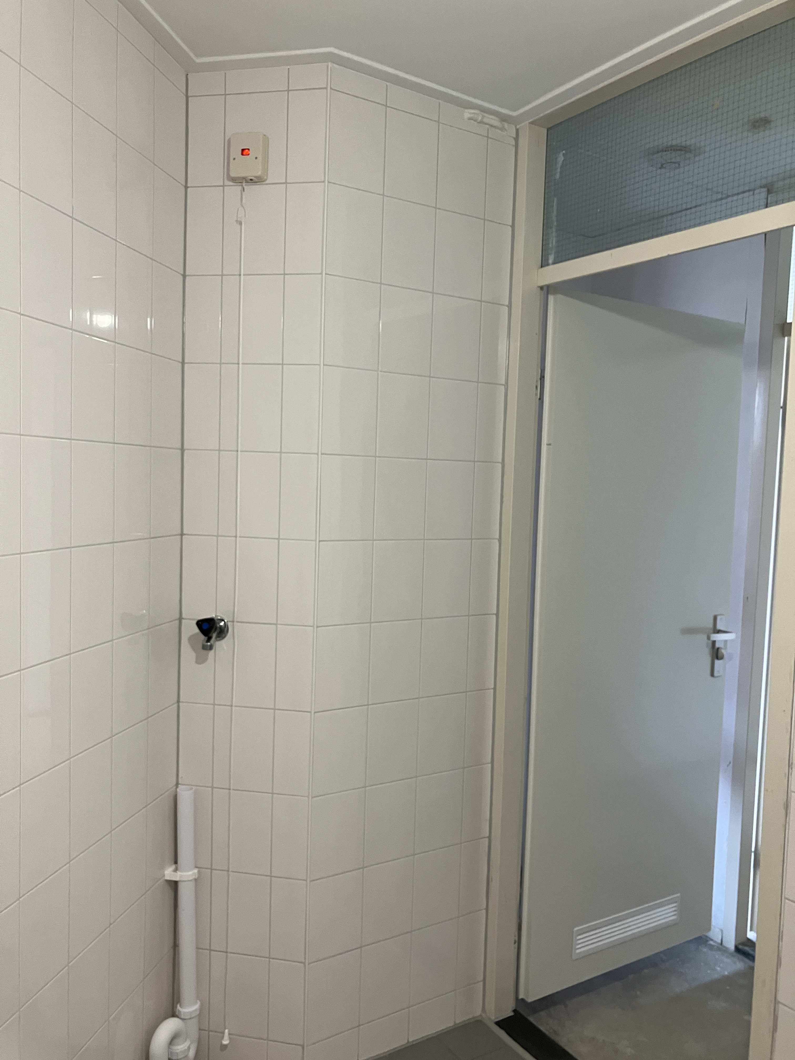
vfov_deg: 63.4
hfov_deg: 49.7
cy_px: 530
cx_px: 398
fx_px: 857
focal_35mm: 28
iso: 125
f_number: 1.8
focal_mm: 3.99
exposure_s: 1/50
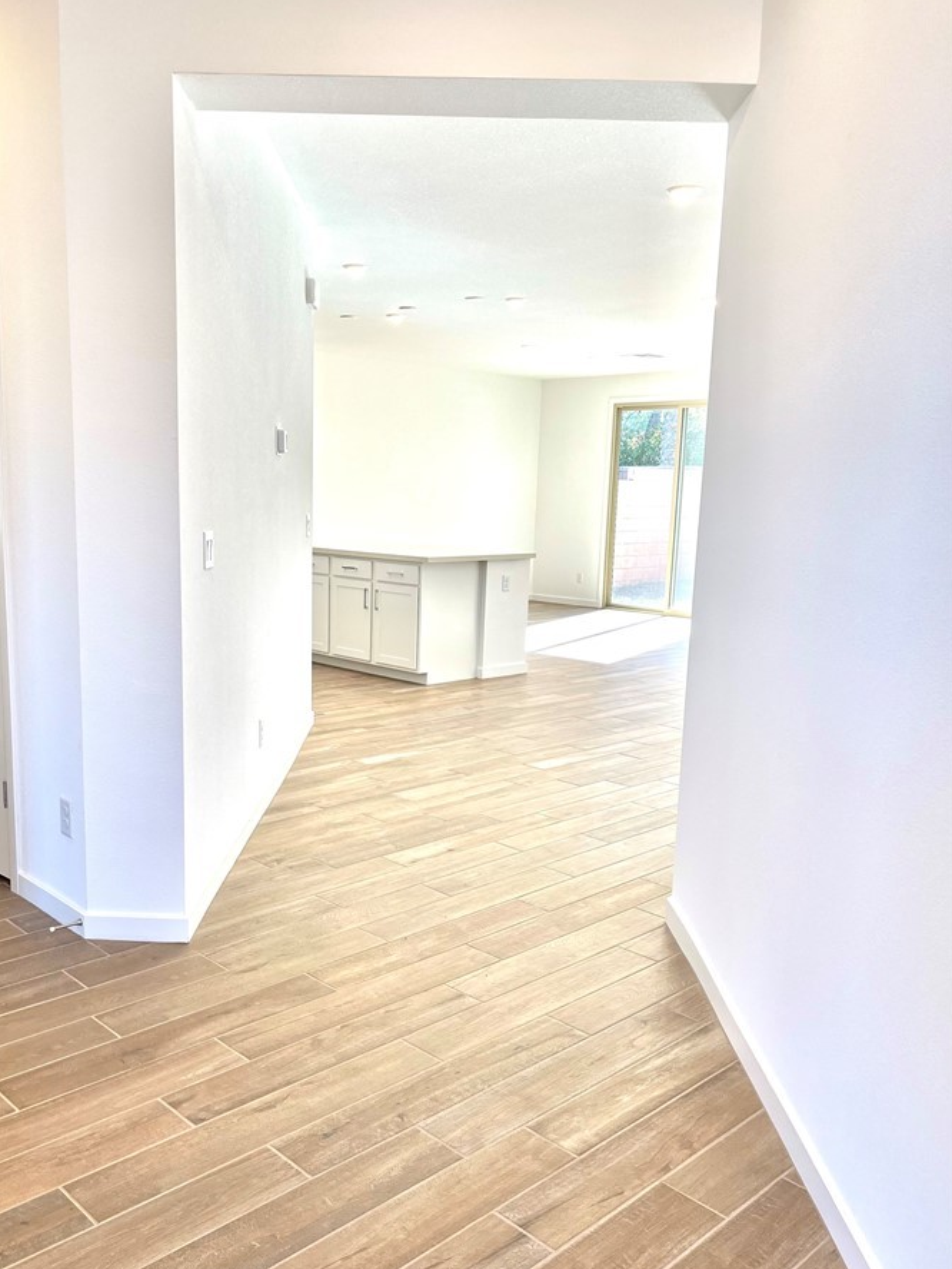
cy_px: 705
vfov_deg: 59.8
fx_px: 1099
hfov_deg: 46.7
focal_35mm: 30
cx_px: 409
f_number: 1.6
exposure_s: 1/154
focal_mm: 5.1
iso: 40
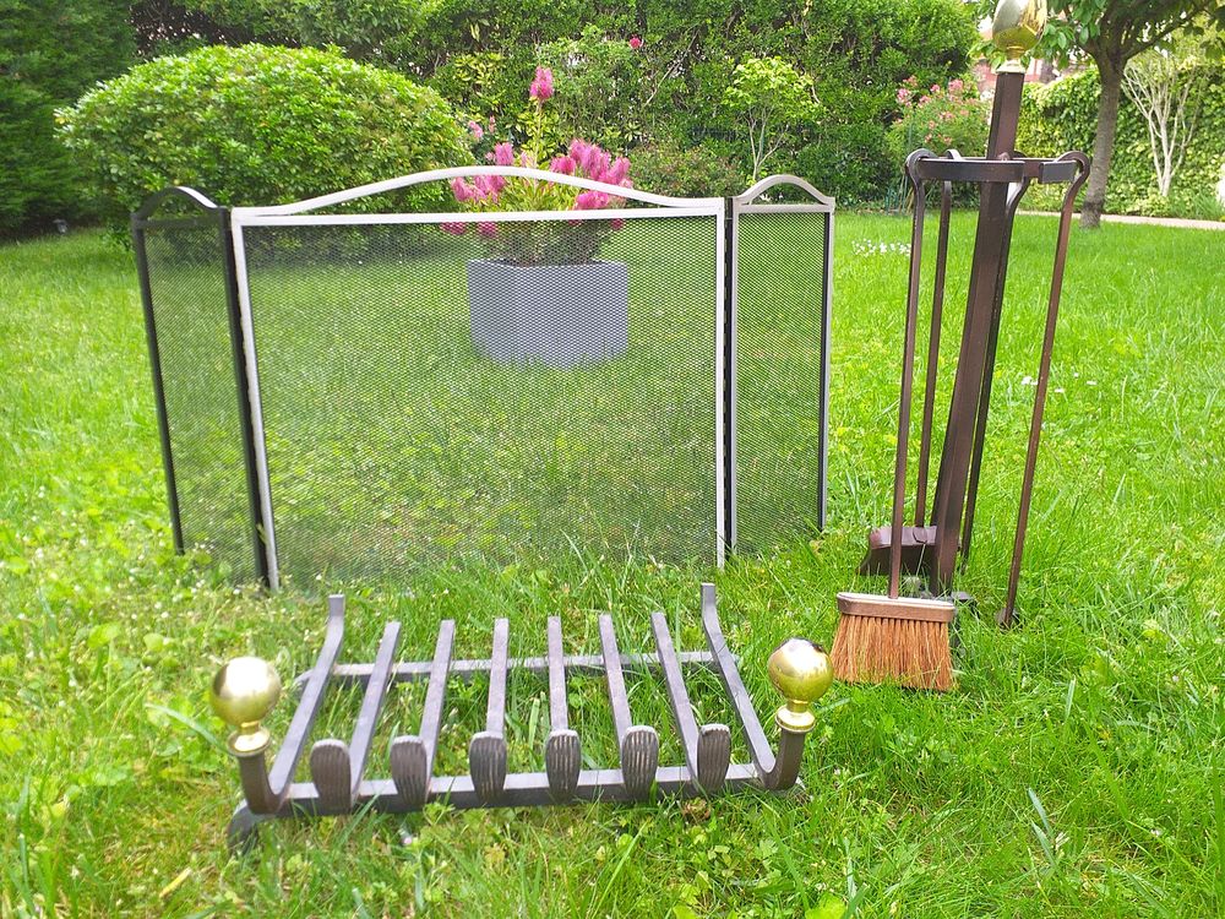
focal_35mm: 26
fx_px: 920
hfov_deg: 67.3
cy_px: 460
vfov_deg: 53.1
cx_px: 612
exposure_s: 1/129
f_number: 1.9
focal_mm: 3.6
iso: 40
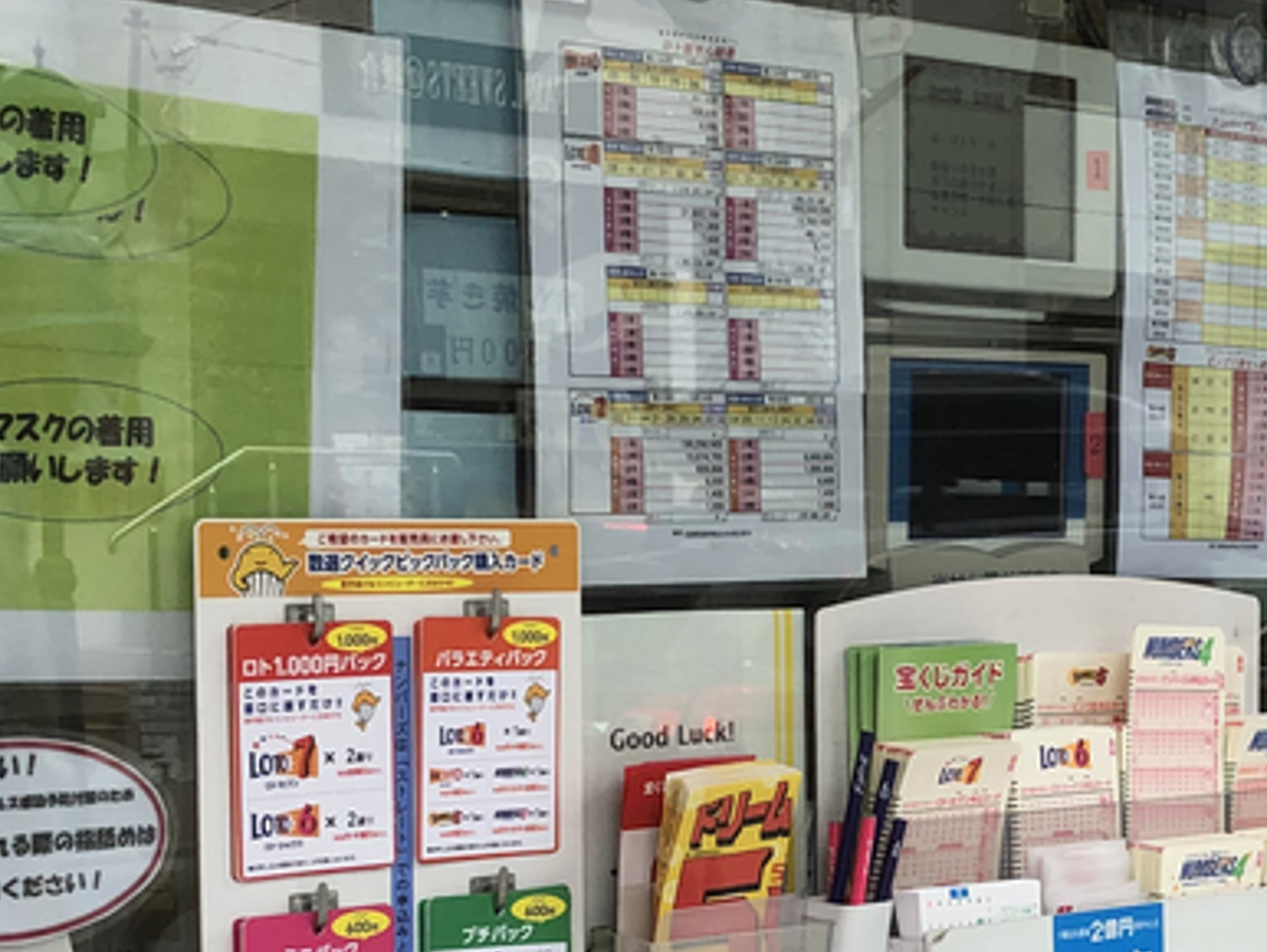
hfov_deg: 22.0
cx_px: 1113
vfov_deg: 16.8
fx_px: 3186
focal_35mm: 87
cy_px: 788
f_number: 1.8
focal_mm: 3.99
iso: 20
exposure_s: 1/379
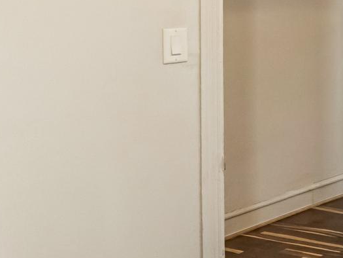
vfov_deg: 22.8
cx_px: 661
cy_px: 2
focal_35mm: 62
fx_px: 613
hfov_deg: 19.8
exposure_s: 1/100
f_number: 5.6
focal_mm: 16.5
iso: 640
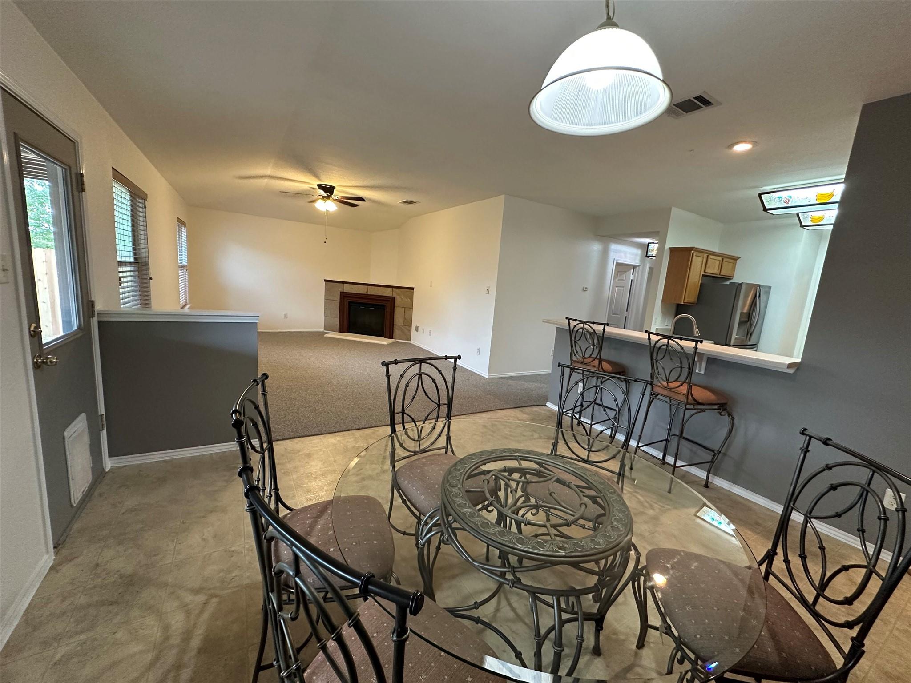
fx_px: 368
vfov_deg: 85.7
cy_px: 342
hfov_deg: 102.1
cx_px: 456
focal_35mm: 14
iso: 400
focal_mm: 2.22
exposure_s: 1/60
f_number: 2.2
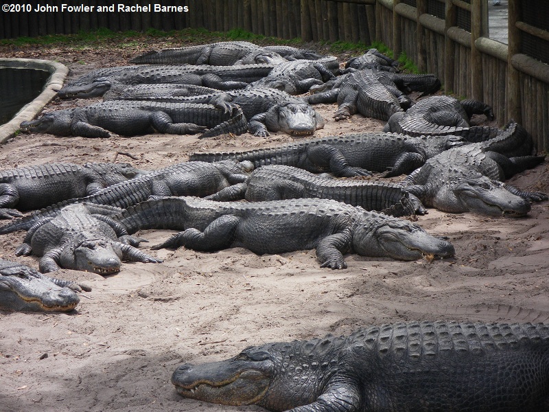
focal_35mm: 110
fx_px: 1745
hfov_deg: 17.9
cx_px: 274
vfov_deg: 13.5
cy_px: 206
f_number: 5.8
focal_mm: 19.6
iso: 100
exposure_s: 1/125
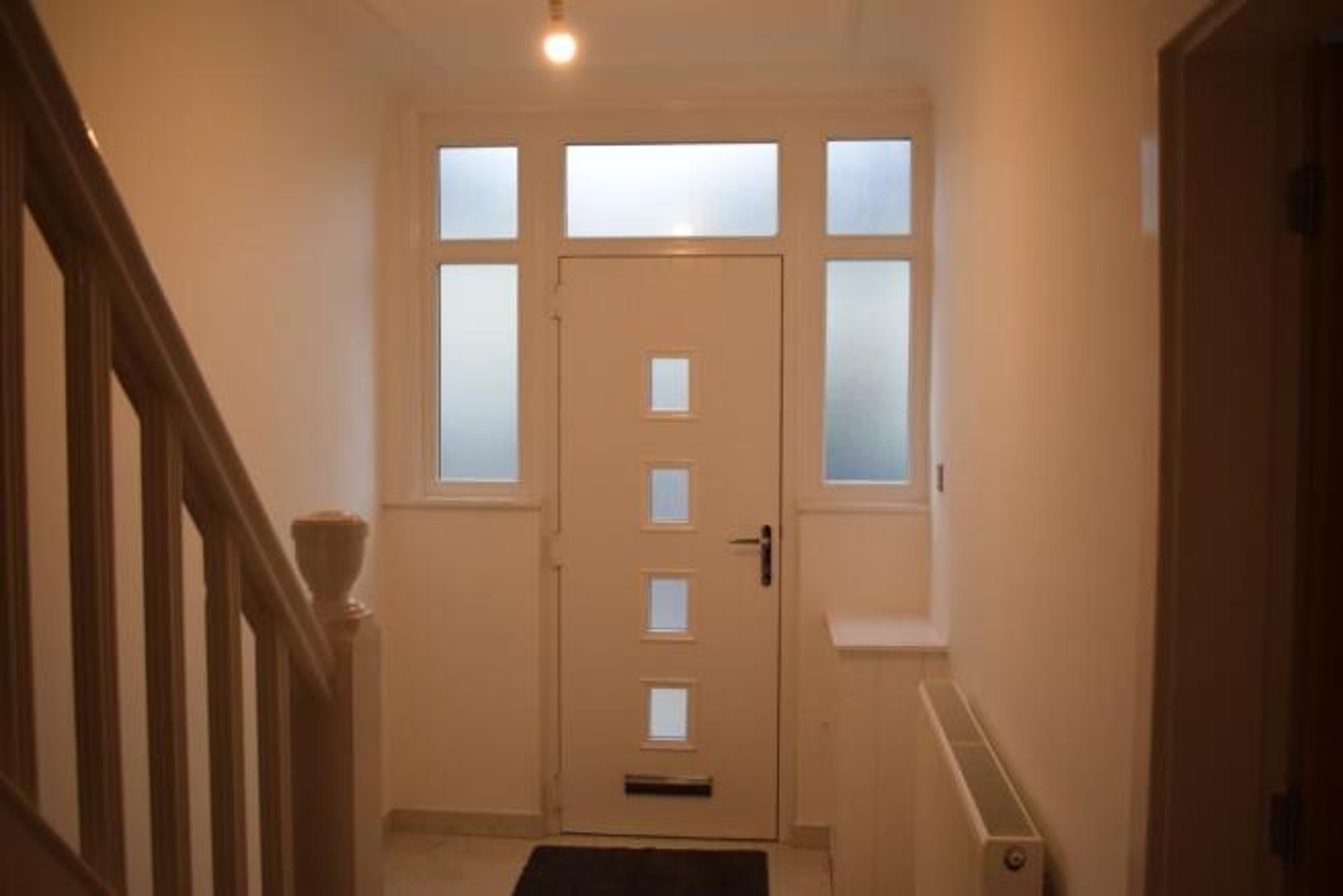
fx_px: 1287
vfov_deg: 38.4
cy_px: 448
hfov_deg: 55.1
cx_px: 672
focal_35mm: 34
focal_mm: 23
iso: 800
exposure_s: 1/125
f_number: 4.5
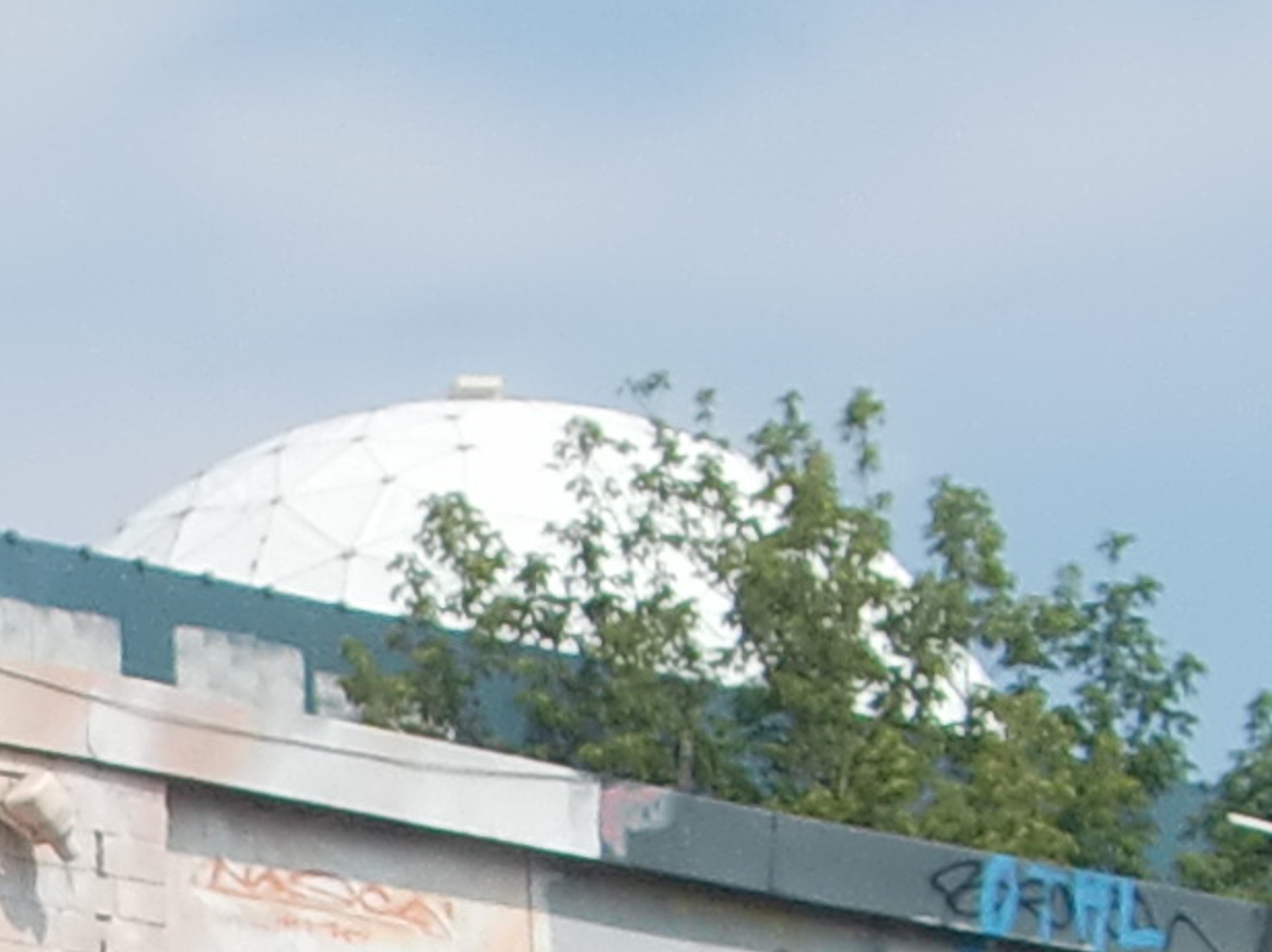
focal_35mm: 253
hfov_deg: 7.6
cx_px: -922
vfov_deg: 5.8
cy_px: 1447
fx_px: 9291
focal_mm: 6.9
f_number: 8
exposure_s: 1/160
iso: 64
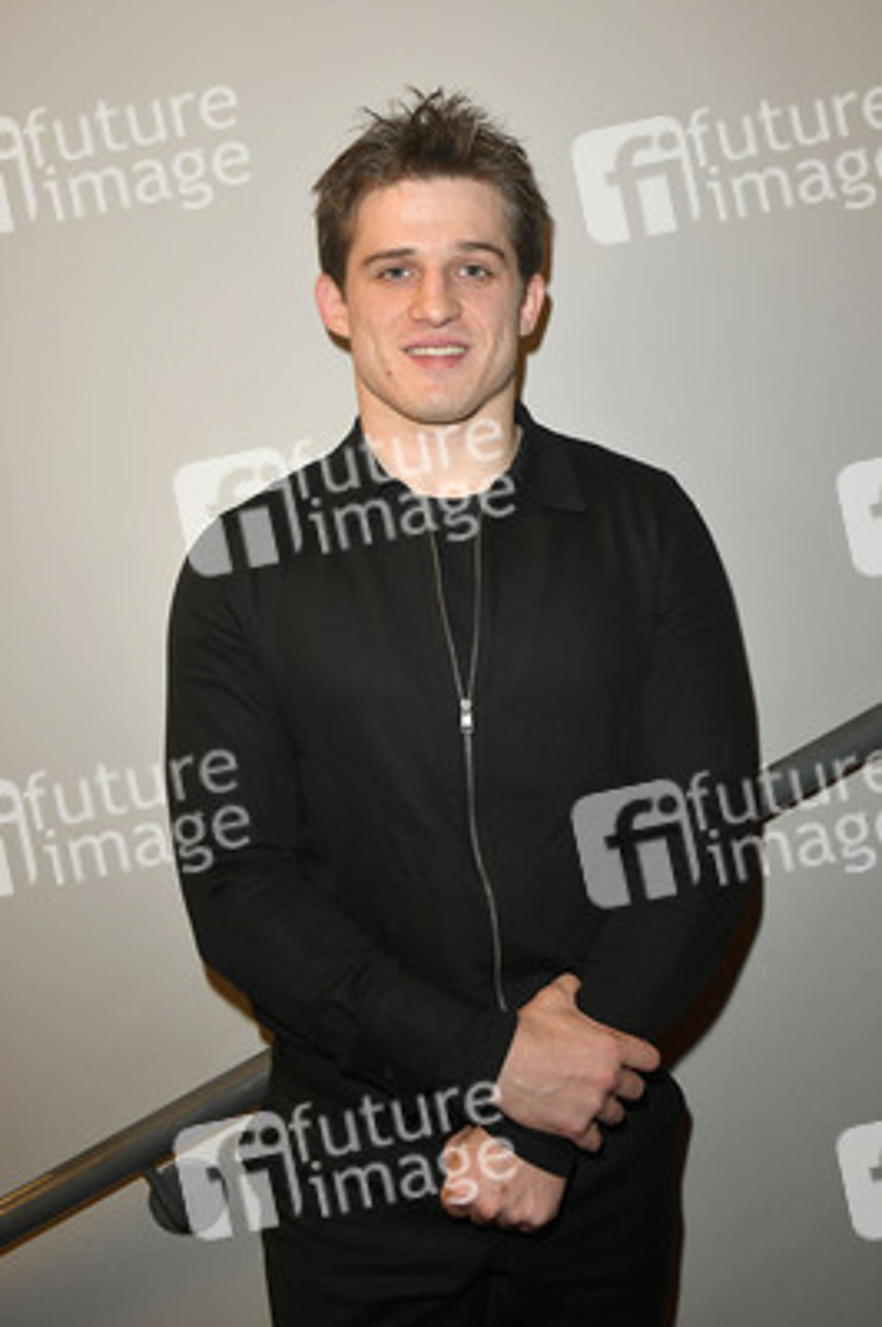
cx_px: 441
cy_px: 664
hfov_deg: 37.8
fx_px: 1288
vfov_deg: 54.5
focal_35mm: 35
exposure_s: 1/160
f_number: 6.3
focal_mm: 35
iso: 2000
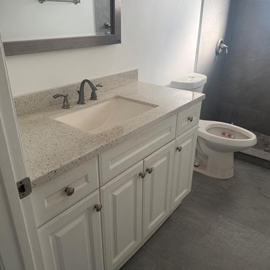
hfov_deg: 55.6
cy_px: 135
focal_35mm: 29
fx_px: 256
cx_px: 135
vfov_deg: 55.6
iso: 200
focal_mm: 6.76
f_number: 1.78
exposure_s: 1/121
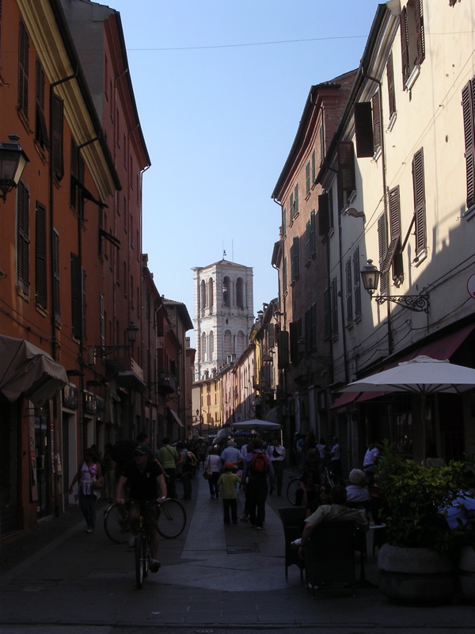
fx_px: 970
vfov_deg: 36.2
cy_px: 317
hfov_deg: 27.5
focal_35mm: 53
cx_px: 238
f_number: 6.4
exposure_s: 1/221
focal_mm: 8
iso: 100
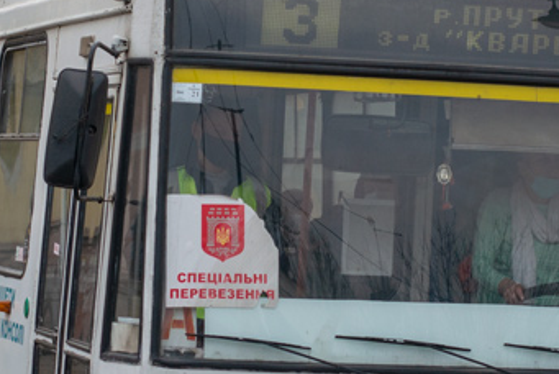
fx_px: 2735
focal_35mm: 176
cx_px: 233
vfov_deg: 7.8
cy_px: 134
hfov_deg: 11.7
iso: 400
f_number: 4
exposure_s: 1/400
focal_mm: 50
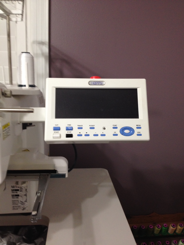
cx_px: 92
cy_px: 122
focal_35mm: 35
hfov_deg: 40.7
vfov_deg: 52.6
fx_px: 248
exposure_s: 1/20
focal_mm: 4.28
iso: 160
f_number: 2.4
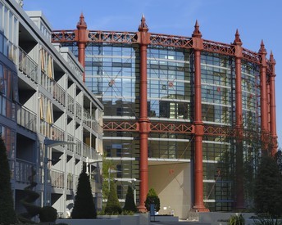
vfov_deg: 17.9
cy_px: 114
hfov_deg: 22.2
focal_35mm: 86
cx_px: 134
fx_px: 718
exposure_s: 1/200
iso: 100
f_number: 9.5
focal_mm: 50
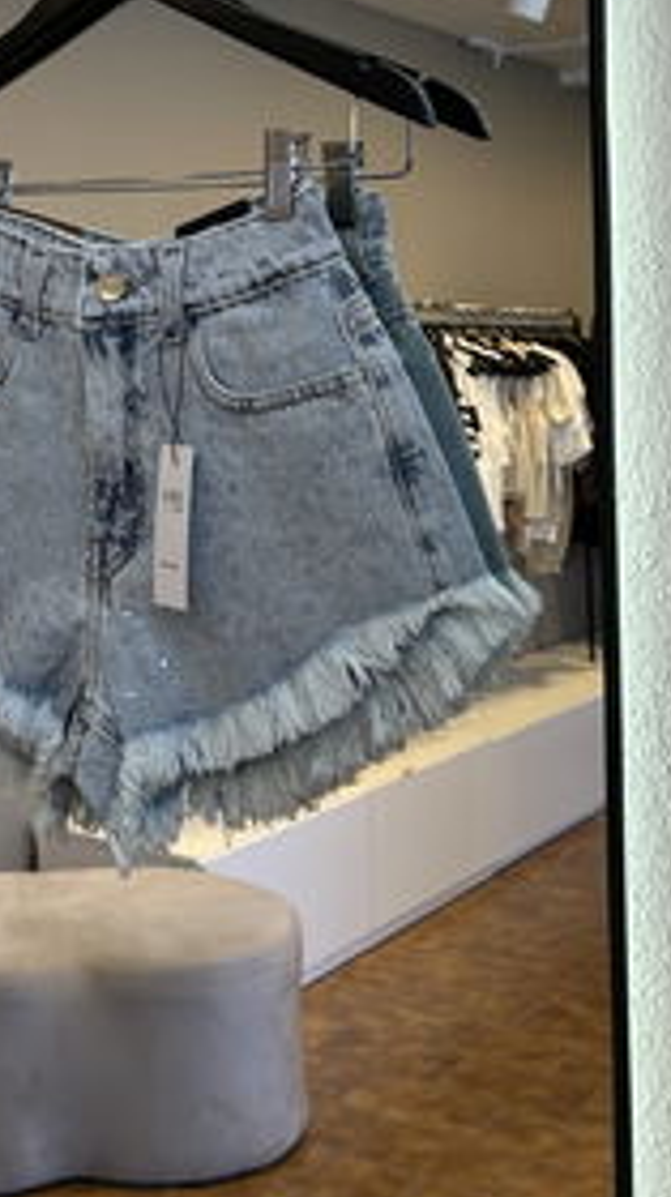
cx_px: 115
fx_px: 1712
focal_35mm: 54
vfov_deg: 36.7
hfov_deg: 21.8
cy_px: 182
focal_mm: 5.7
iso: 32
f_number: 1.5
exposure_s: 1/100
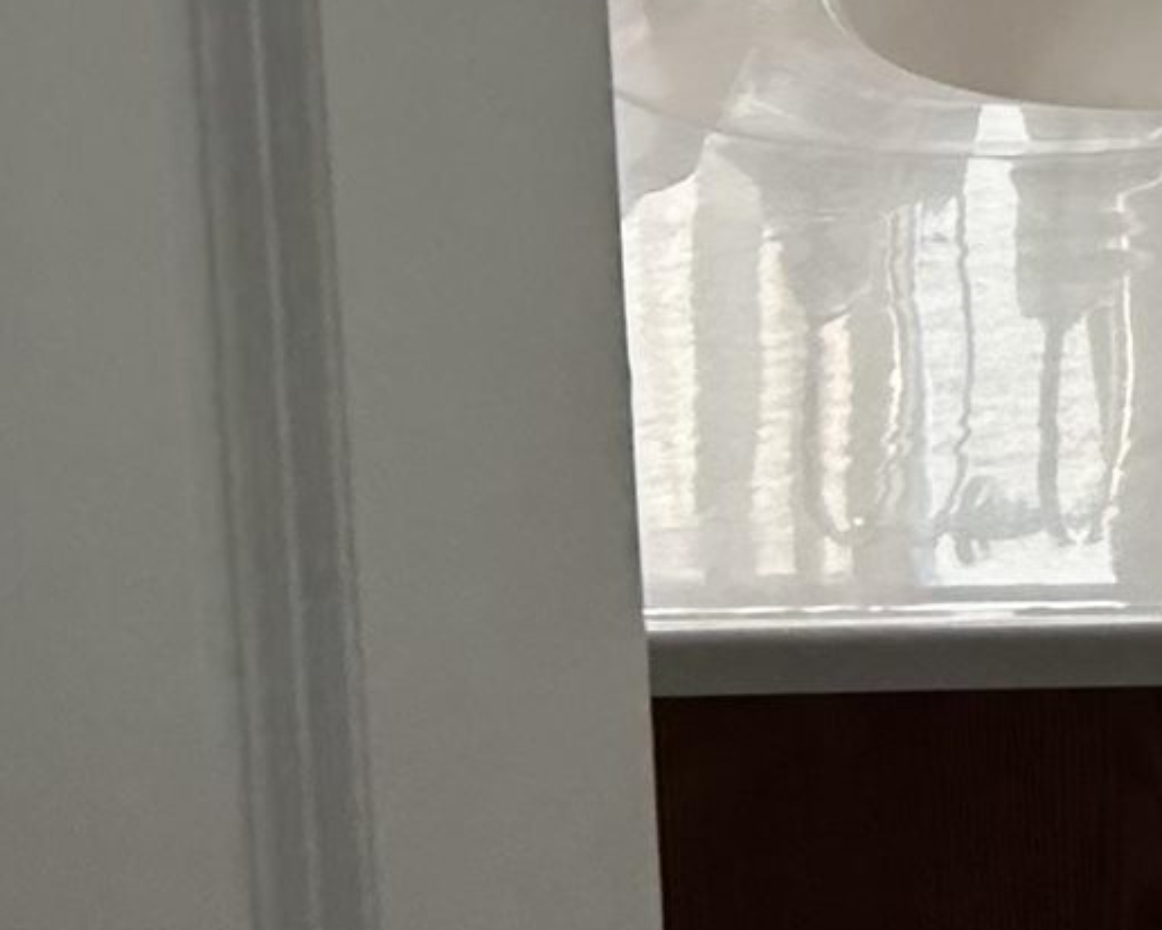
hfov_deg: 11.0
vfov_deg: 9.7
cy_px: -802
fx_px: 5194
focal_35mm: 151
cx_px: 2662
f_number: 1.5
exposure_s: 1/158
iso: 40
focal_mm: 5.7
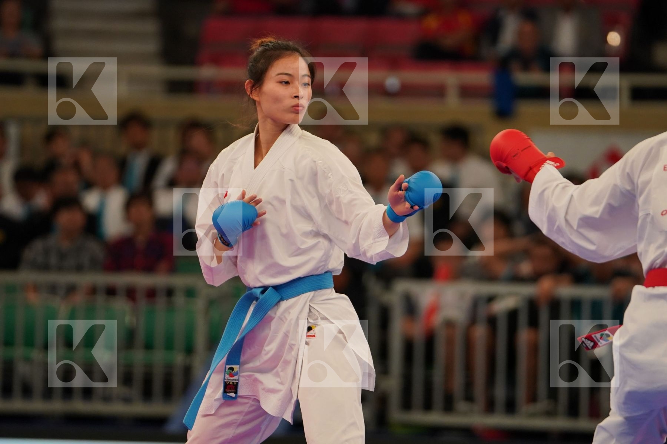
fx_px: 5558
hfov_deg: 6.9
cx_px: 334
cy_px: 222
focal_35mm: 300
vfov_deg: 4.6
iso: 1600
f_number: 2.8
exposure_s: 1/1000
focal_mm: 200
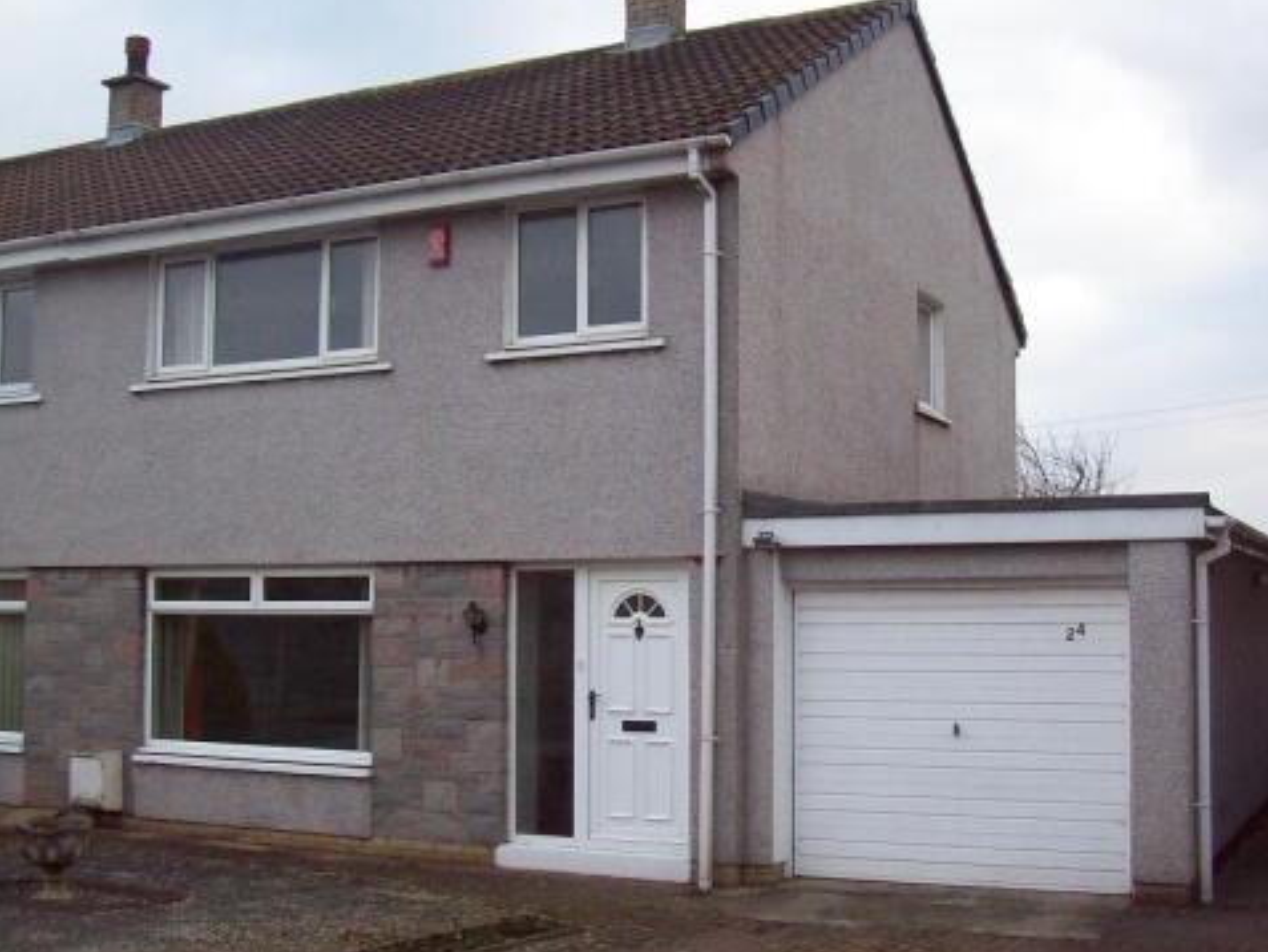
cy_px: 523
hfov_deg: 42.9
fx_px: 1612
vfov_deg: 32.9
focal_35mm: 44
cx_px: 642
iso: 200
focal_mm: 6
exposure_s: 1/372
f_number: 2.7
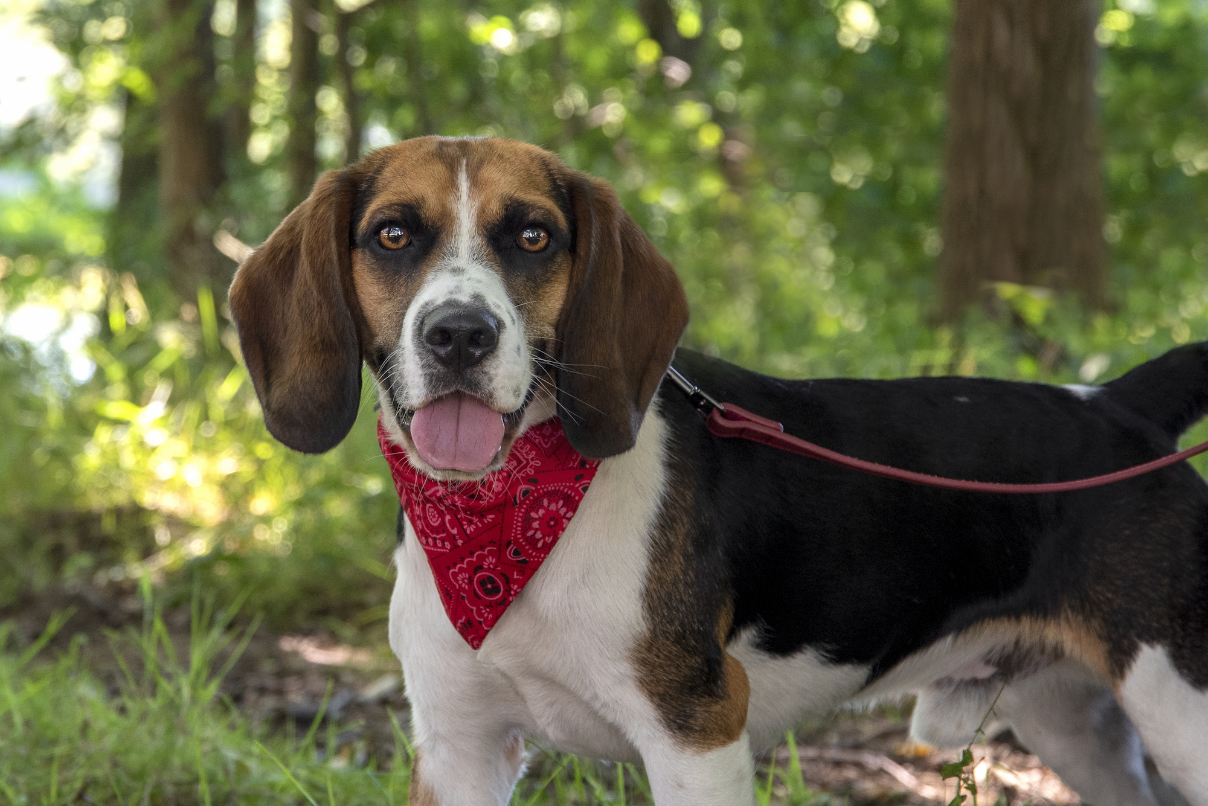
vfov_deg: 19.5
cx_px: 604
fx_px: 2350
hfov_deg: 28.8
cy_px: 403
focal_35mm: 70
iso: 800
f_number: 5.6
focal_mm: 70
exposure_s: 1/125
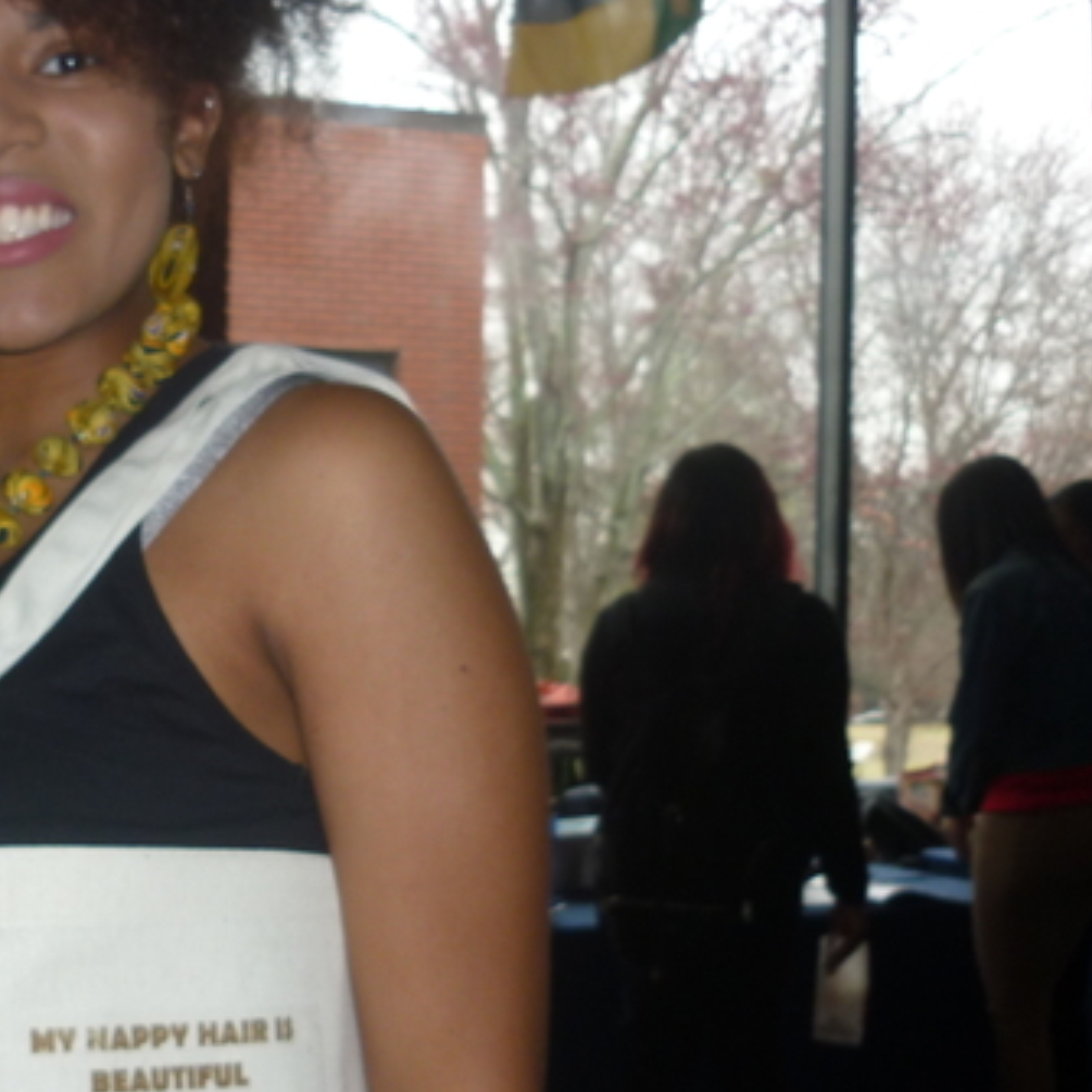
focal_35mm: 61
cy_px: 680
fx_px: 2177
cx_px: 189
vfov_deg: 28.1
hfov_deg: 27.5
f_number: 2.8
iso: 100
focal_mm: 5.5
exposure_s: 1/60
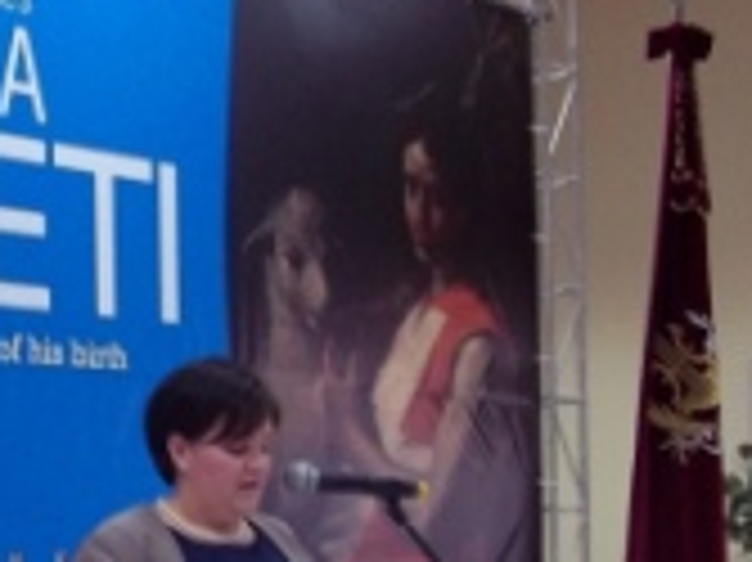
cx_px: 131
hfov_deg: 22.4
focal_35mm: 86
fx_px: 1867
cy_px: 620
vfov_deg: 16.6
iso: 160
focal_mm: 5.7
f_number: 2.9
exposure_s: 1/20
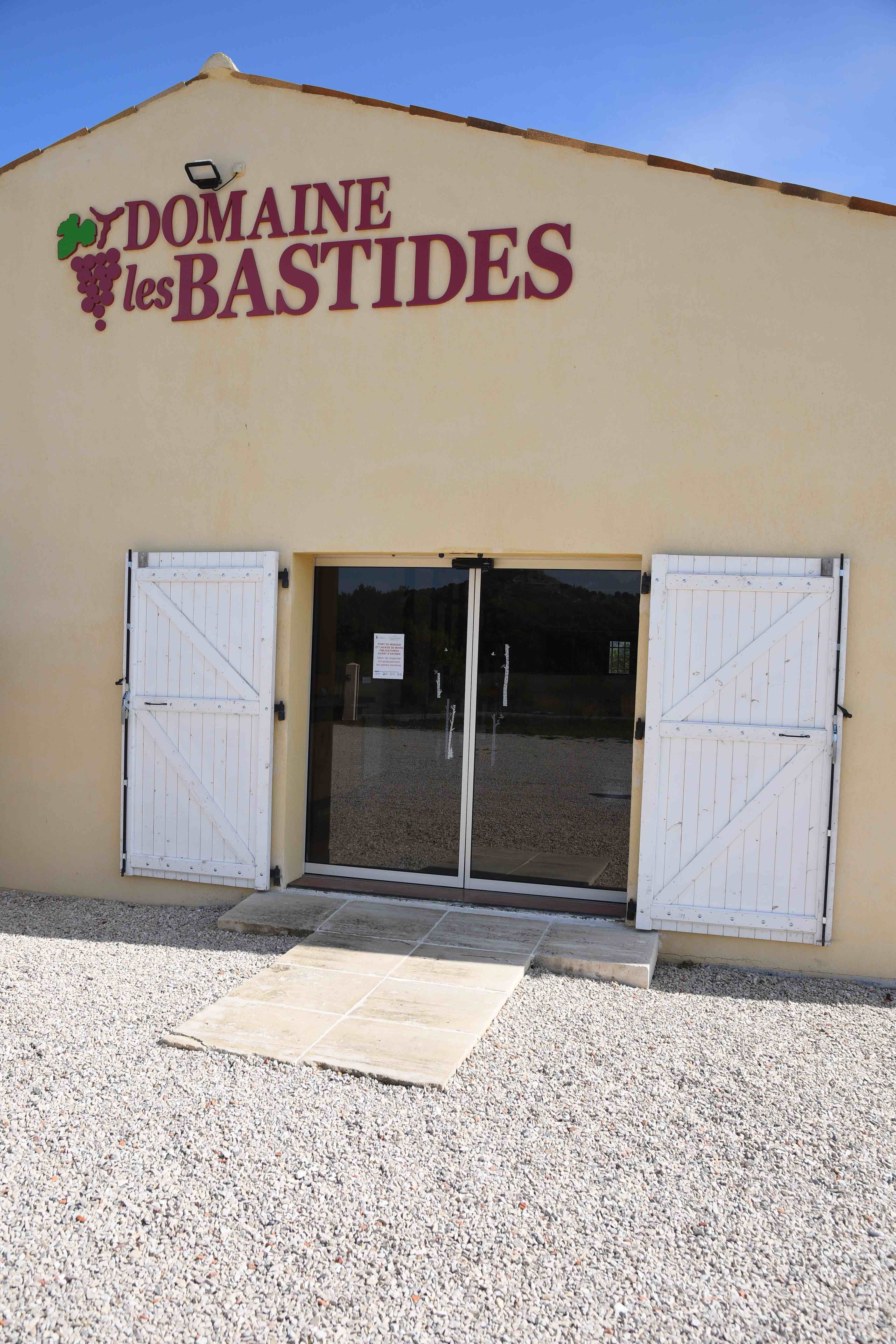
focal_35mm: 30
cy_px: 672
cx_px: 448
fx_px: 1120
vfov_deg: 61.9
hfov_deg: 43.6
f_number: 5.6
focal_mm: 20
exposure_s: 1/1250
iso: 160
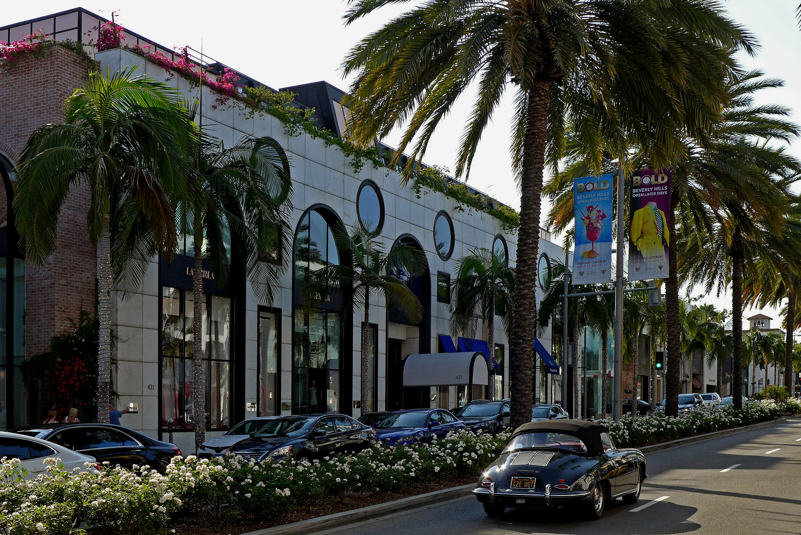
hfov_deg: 45.4
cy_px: 268
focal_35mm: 43
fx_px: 957
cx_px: 400
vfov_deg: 31.2
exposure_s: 1/400
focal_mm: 8.4
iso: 80
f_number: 4
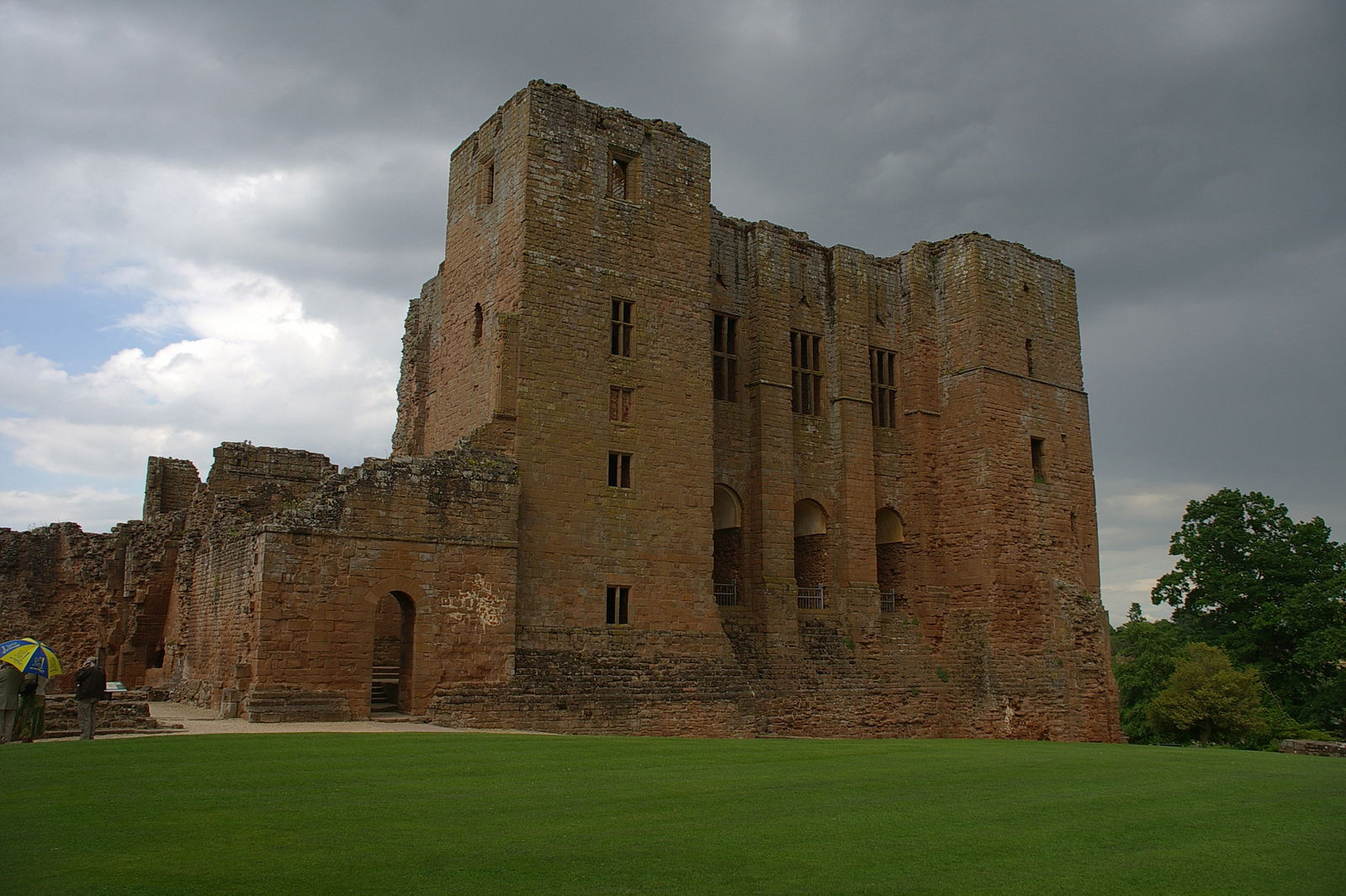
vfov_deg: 20.2
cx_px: 673
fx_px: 2523
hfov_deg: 29.9
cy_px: 448
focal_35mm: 68
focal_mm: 45
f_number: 9.5
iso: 200
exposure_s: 1/350
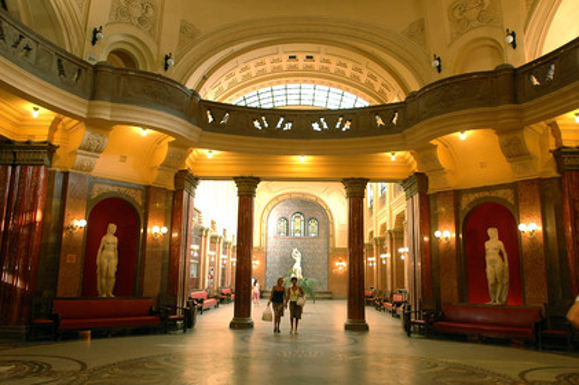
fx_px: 458
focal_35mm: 28
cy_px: 192
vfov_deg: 45.6
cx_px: 290
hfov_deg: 64.6
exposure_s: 1/25
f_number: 3.2
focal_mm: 19
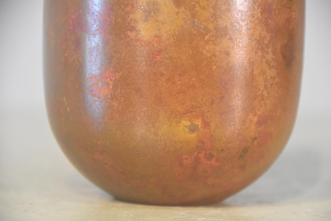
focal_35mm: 232
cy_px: 110
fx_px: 2138
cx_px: 166
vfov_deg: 5.9
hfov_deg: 8.9
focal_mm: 155
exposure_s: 1/125
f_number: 6
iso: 5600
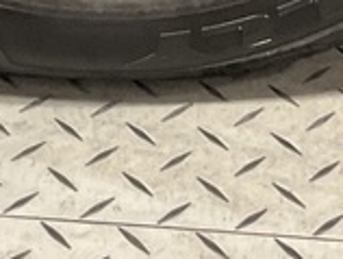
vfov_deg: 8.0
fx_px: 1747
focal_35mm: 176
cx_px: 93
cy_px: -305
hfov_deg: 11.2
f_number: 1.8
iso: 160
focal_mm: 3
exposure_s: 1/50
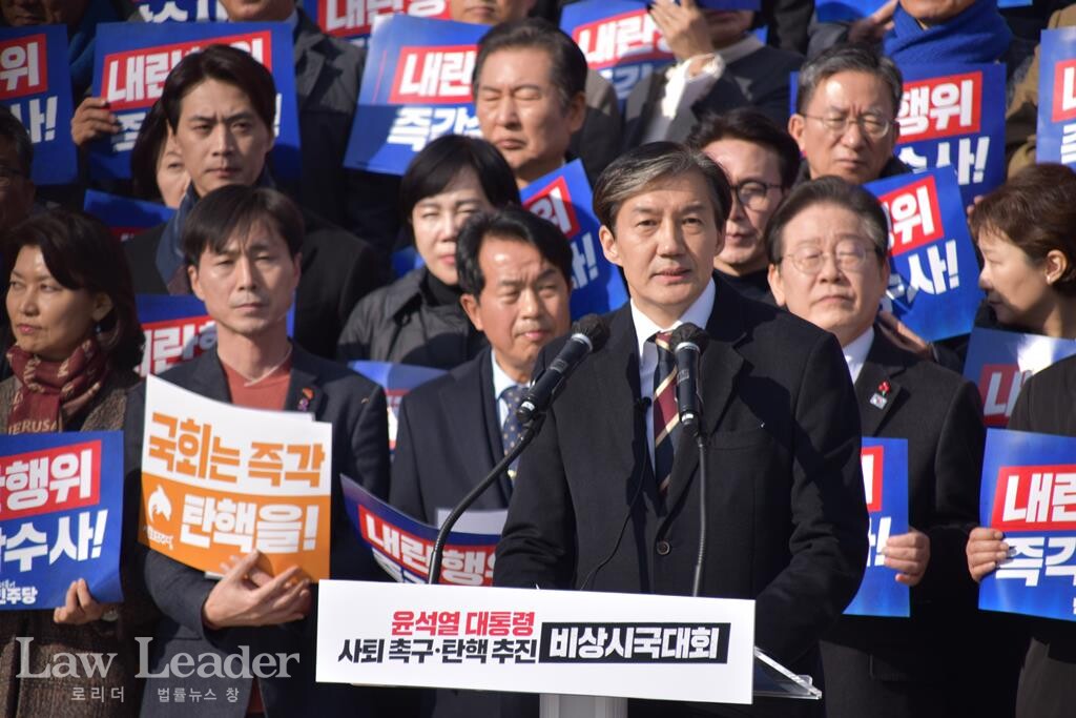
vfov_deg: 4.6
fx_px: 8967
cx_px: 538
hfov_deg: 6.9
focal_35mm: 300
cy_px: 359
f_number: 6.3
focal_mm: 200
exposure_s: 1/500
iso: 100
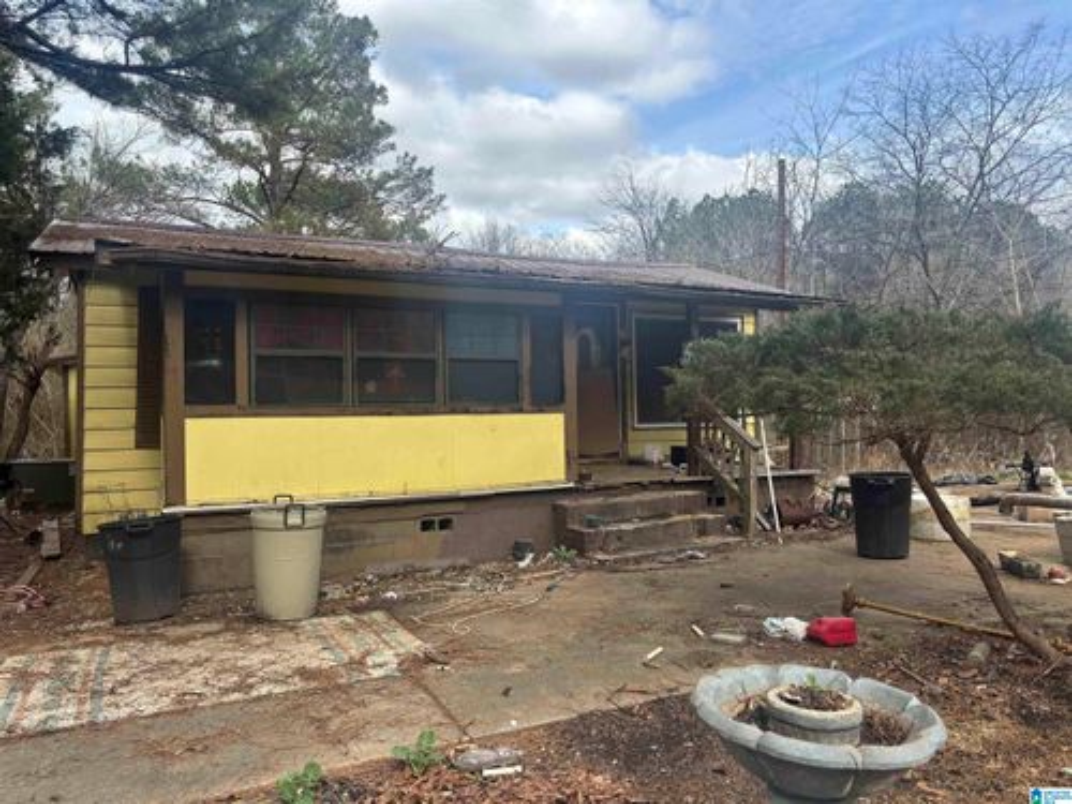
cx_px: 536
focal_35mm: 26
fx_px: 805
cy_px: 402
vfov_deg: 53.1
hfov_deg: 67.3
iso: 50
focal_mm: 5.96
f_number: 1.6
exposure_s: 1/1477
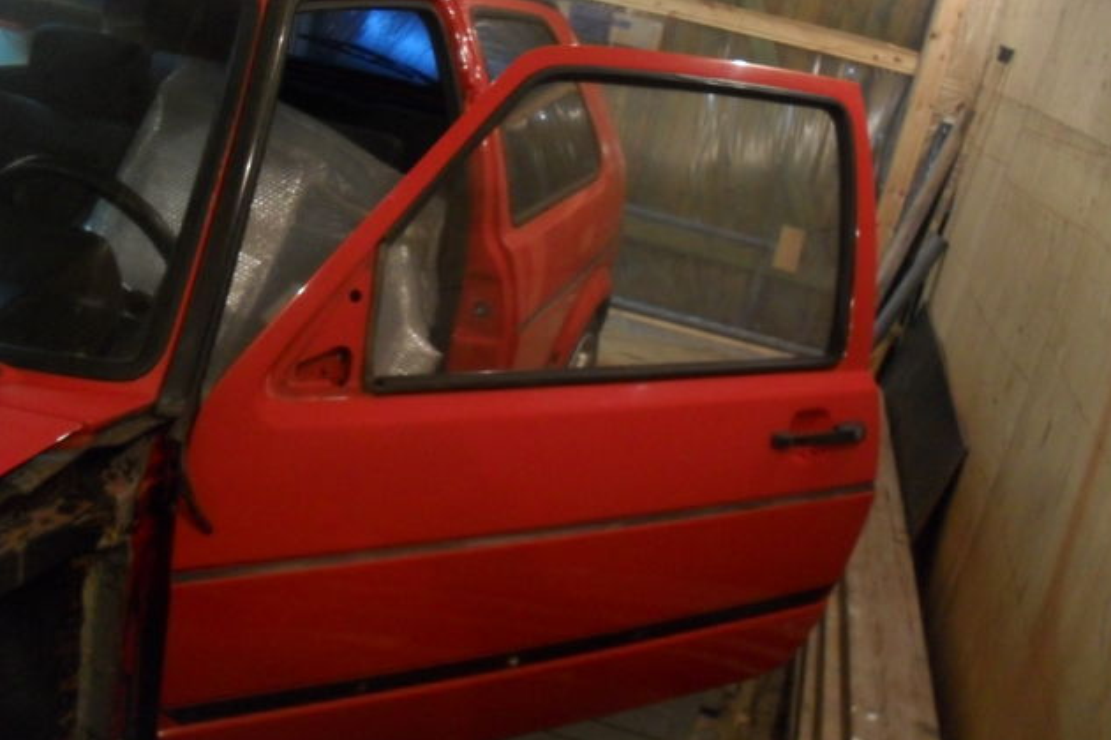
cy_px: 379
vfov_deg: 35.9
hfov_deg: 51.9
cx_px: 563
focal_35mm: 37
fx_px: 1142
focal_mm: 6.3
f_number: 3.2
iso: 400
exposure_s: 1/8
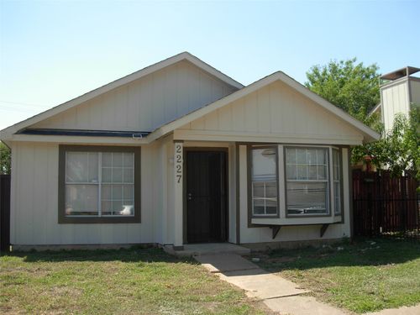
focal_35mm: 38
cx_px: 210
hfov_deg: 49.0
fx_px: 461
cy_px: 158
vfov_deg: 37.7
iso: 79
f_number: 2.9
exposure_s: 1/627
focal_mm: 6.3
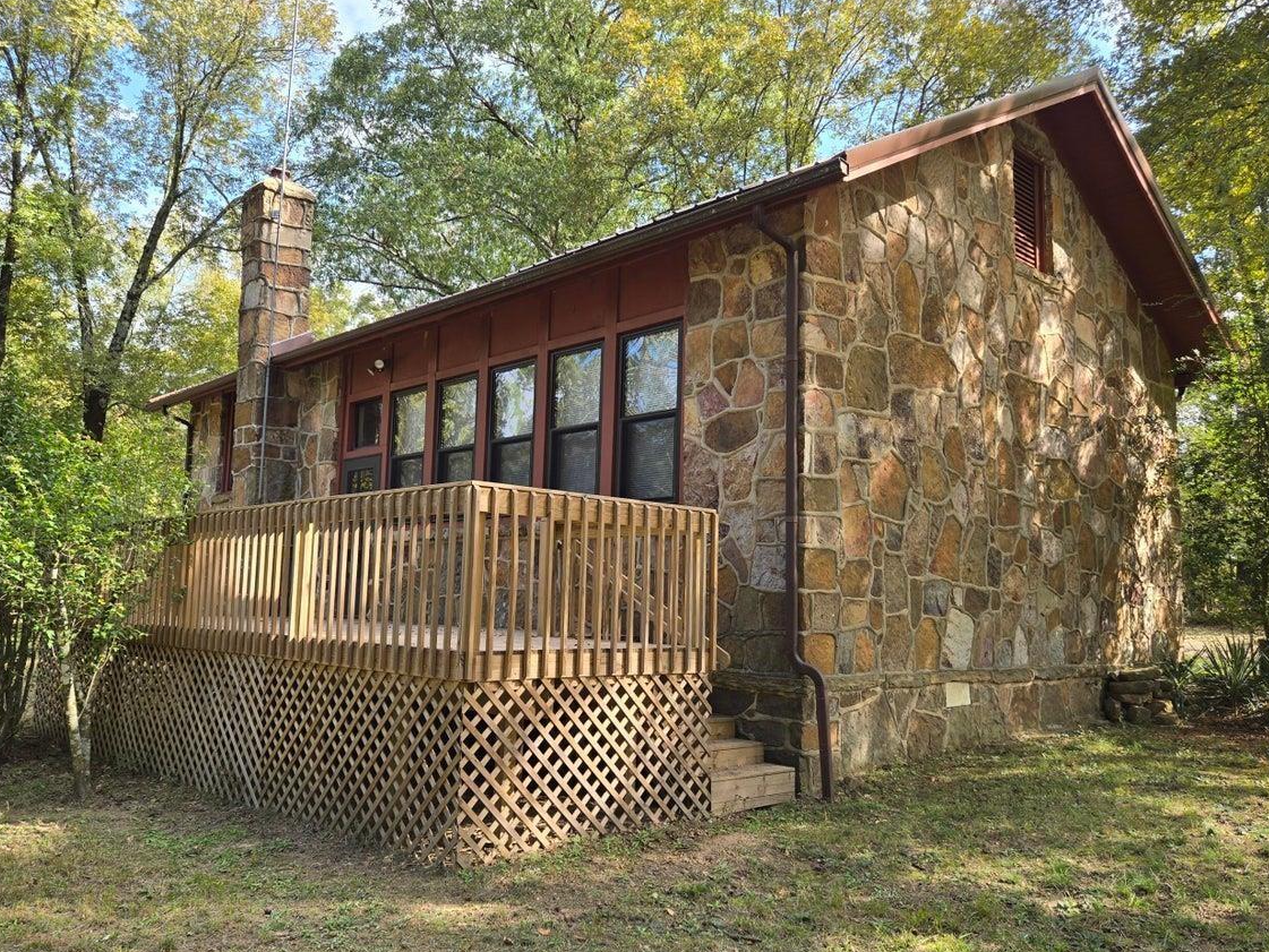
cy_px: 504
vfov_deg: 49.7
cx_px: 604
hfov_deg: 63.4
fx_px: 1027
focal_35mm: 28
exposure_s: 1/369
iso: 25
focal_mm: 5.4
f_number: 1.8
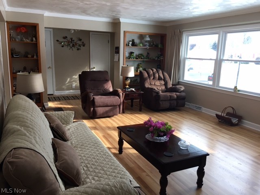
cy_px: 98
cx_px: 130
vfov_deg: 48.2
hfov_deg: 61.7
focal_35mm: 29
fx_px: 218
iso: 25
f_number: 2.2
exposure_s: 1/40
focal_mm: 4.15
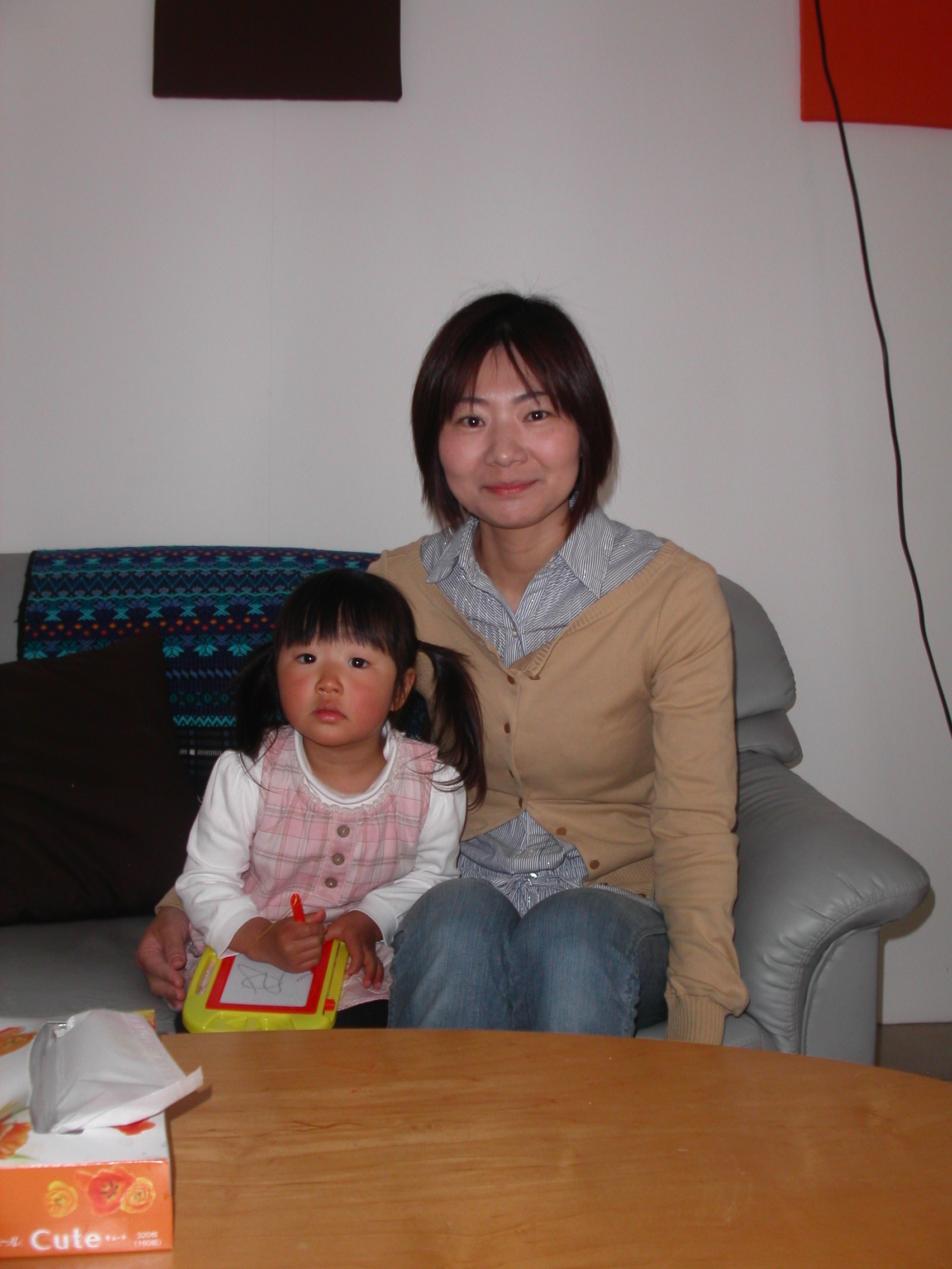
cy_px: 634
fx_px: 1393
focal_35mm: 38
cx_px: 476
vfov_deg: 49.0
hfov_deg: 37.7
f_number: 2.8
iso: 100
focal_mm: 7.8
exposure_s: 1/30
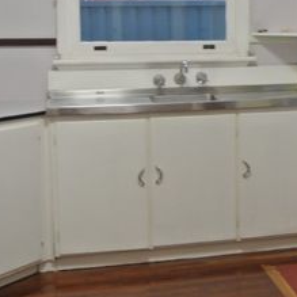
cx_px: 283
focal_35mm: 73
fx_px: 709
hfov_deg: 22.9
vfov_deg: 23.5
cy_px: 86
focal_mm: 15.1
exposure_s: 1/25
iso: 800
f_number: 4.2
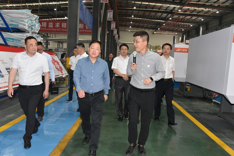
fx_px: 195
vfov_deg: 43.6
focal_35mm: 30
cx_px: 117
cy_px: 78
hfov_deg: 61.9
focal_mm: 30
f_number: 8
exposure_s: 1/60
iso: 6400
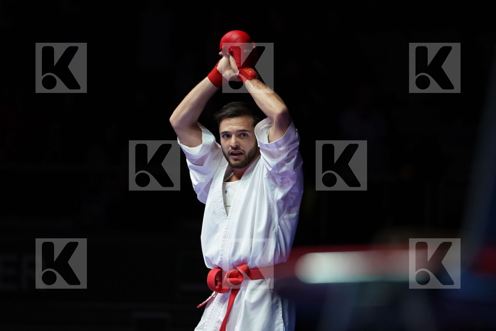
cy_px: 166
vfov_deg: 4.6
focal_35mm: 297
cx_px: 248
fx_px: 4092
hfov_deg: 6.9
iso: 2500
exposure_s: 1/500
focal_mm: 198
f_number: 2.8
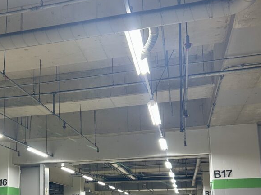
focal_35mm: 46
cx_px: 82
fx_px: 347
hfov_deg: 40.6
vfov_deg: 30.6
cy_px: 160
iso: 125
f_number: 1.5
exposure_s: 1/75
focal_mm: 5.7
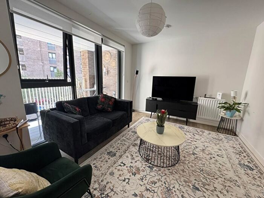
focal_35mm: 14
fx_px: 107
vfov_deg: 85.7
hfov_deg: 102.1
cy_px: 99
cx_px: 132
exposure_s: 1/99
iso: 250
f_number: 2.2
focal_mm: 2.22
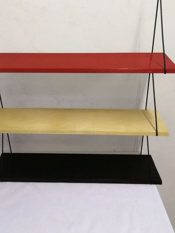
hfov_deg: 41.6
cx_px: 70
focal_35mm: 34
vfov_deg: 52.8
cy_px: 76
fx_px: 229
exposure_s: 1/50
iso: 100
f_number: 2.2
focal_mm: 2.38
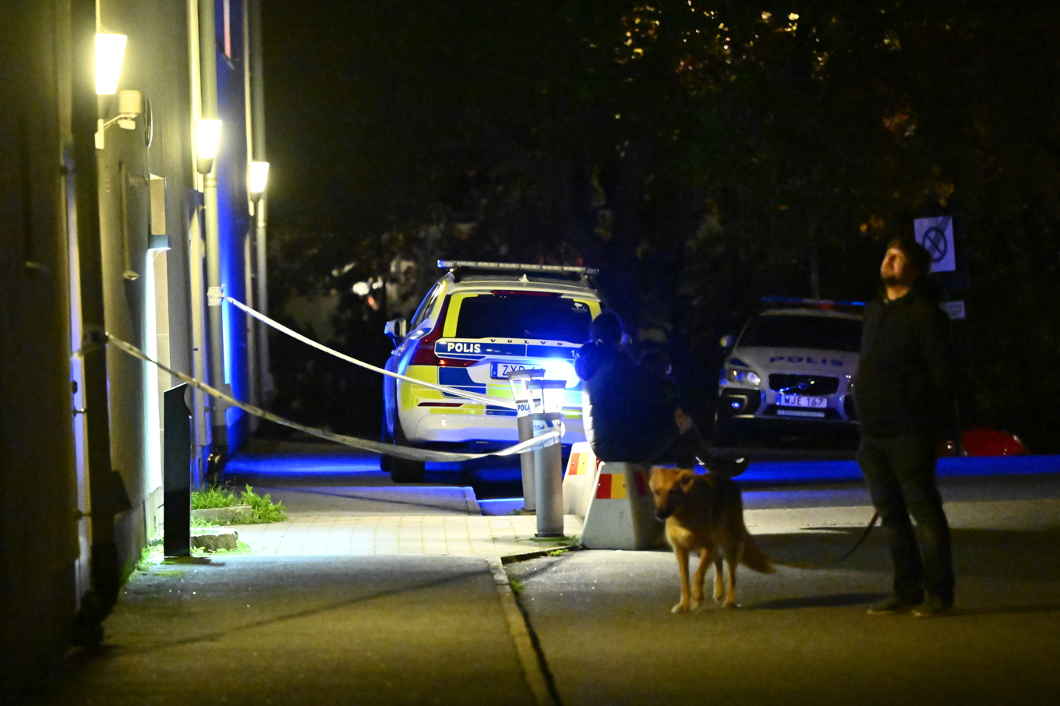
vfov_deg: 8.3
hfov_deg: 12.5
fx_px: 4857
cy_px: 353
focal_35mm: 165
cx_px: 530
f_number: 2.8
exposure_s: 1/200
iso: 12800
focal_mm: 165
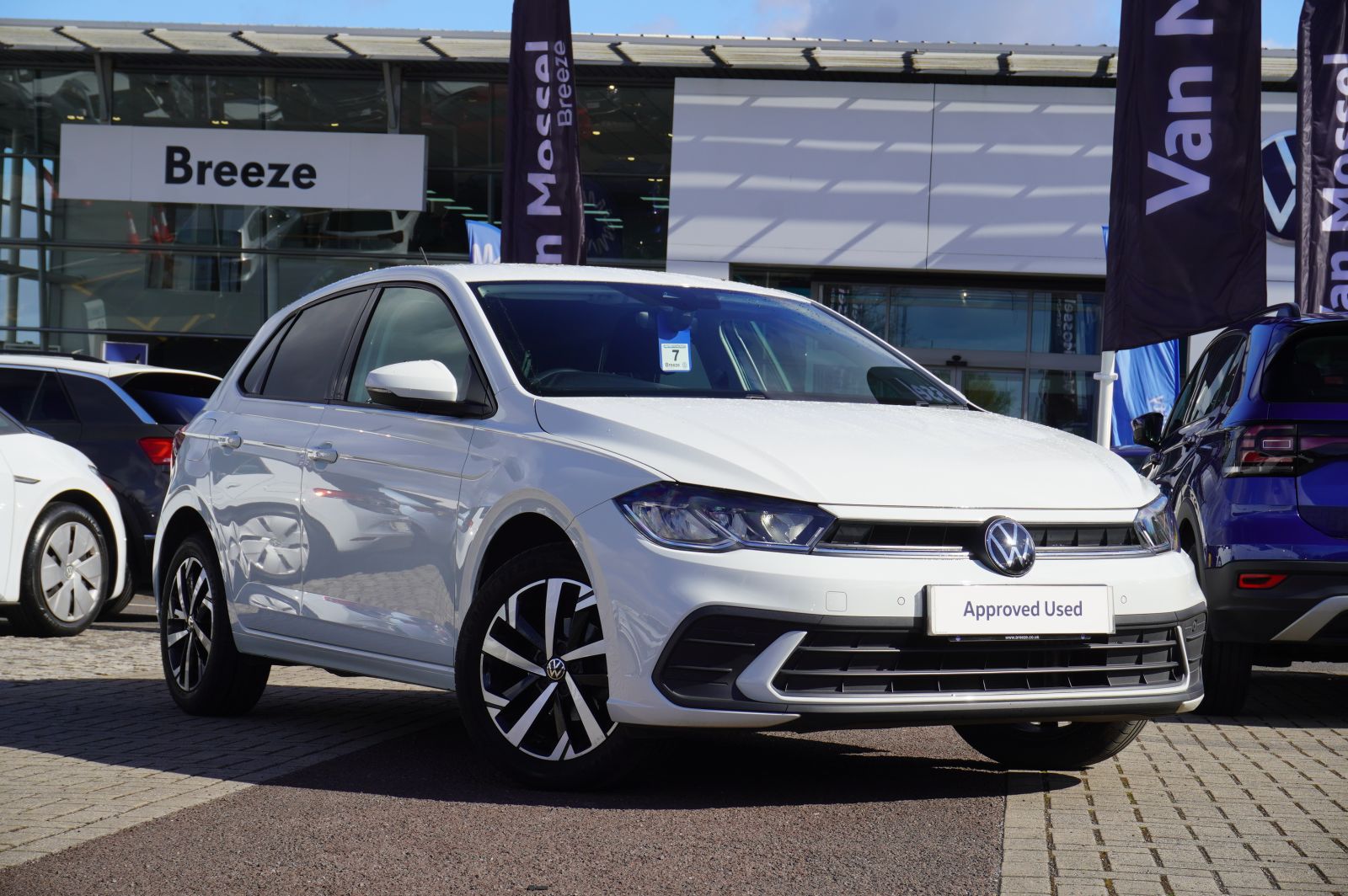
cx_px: 674
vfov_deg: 20.1
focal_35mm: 68
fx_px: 2525
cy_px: 448
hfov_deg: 29.9
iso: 100
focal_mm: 45
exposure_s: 1/125
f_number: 10
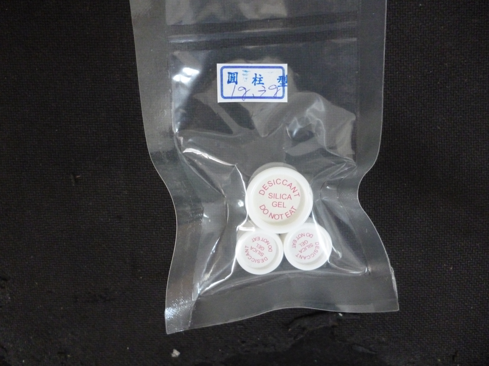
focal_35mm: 28
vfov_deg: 49.7
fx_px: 396
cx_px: 244
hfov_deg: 63.4
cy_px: 183
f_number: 3.1
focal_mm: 5
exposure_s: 1/15
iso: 1000
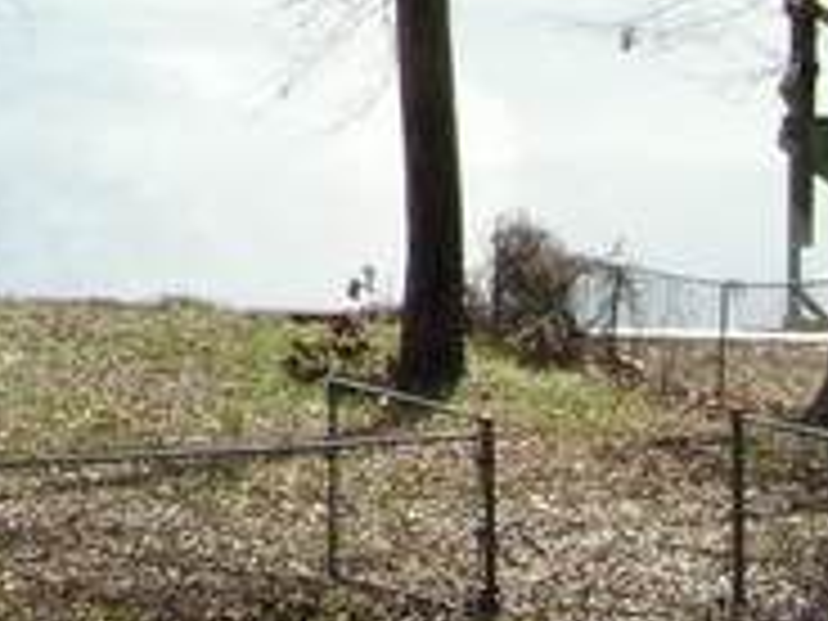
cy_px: -909
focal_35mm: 216
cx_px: -1116
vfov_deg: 6.5
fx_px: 5167
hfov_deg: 8.4
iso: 100
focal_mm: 5.33
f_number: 3.1
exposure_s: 1/240
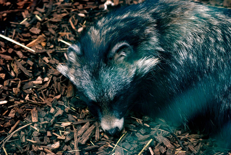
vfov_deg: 9.7
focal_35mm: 142
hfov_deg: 14.4
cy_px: 78
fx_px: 915
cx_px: 116
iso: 400
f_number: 5
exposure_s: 1/160
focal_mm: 95
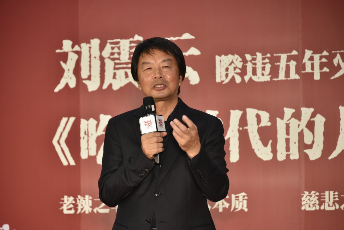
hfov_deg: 9.8
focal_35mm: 210
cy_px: 115
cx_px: 172
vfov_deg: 6.6
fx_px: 2008
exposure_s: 1/250
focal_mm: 210
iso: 2200
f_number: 5.6
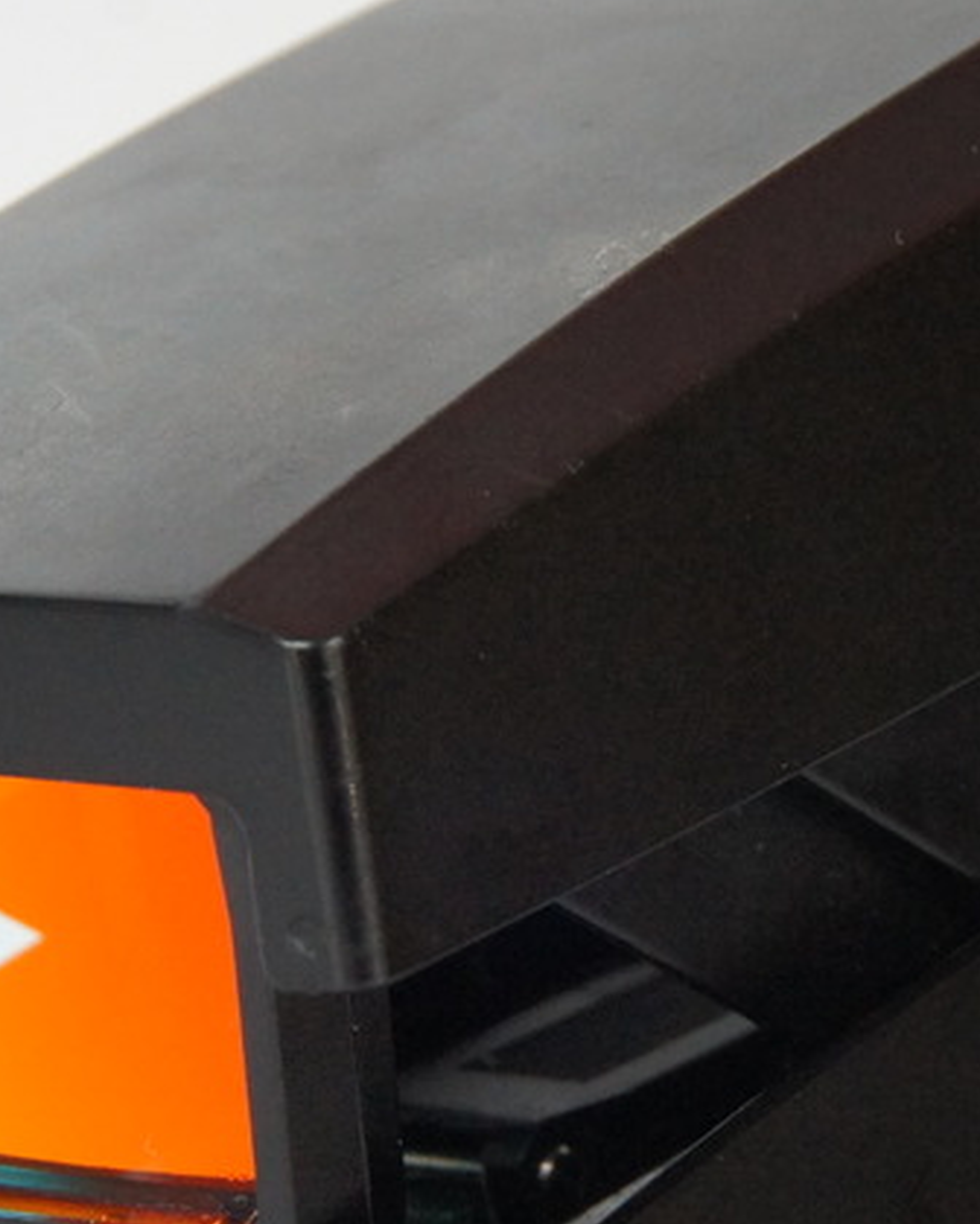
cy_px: 871
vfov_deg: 9.6
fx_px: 7287
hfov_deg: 7.7
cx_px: 467
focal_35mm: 201
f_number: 11
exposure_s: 1/20
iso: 1600
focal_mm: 50
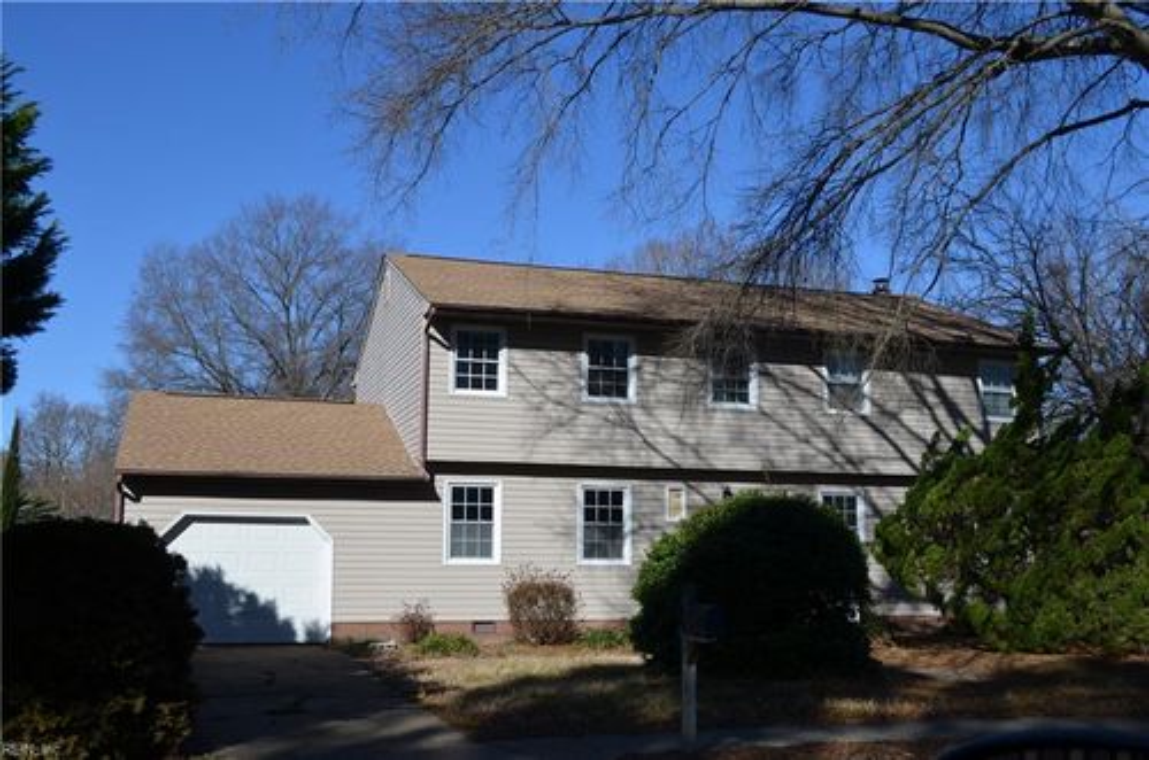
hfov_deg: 53.2
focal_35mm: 36
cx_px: 574
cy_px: 380
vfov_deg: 36.7
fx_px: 1146
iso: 100
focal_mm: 24
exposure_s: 1/320
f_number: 9
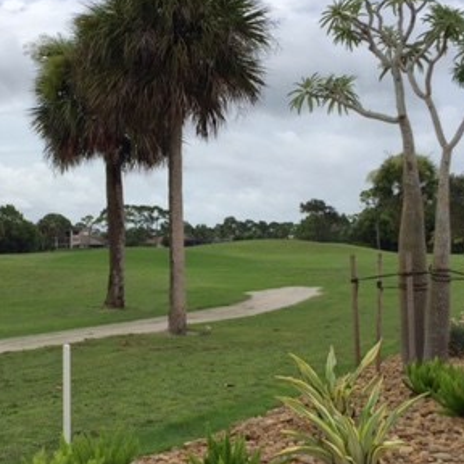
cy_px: 237
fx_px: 864
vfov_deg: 30.0
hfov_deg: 29.4
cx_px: 100
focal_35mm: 57
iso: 32
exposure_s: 1/3597
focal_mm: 4.15
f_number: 2.2
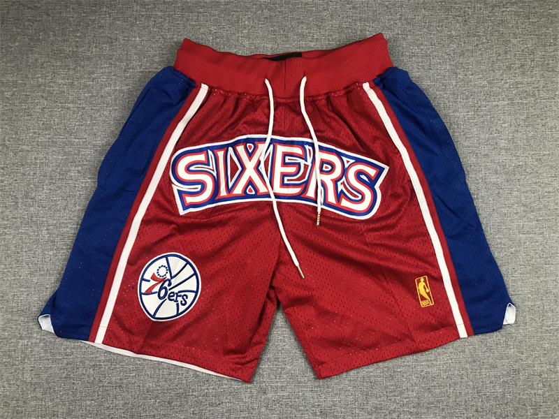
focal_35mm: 28
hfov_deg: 63.4
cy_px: 210
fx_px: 452
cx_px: 280
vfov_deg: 49.7
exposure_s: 1/33
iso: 25
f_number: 1.8
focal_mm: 3.99
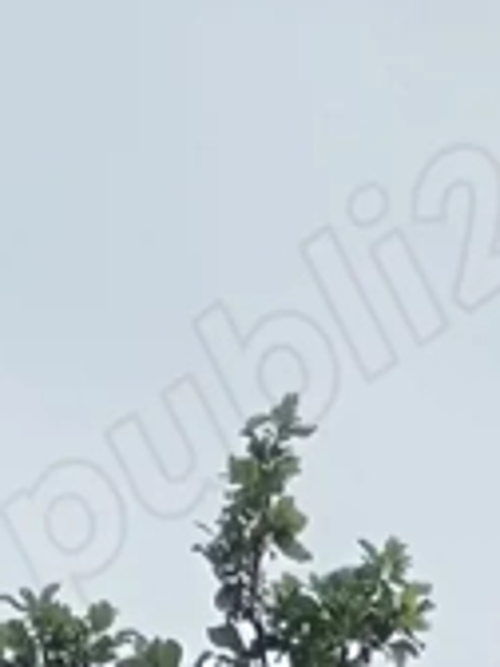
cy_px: 2513
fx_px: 3967
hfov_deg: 7.0
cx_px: 885
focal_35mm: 206
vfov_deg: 7.4
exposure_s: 1/731
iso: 100
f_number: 1.8
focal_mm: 4.75
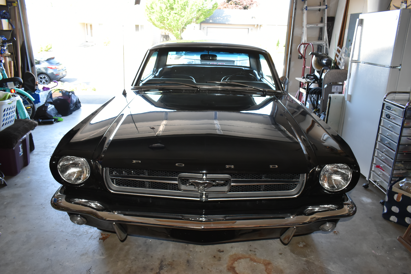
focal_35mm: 27
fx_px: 308
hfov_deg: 67.4
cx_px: 206
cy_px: 137
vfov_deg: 47.9
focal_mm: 18
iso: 800
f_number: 5
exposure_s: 1/100
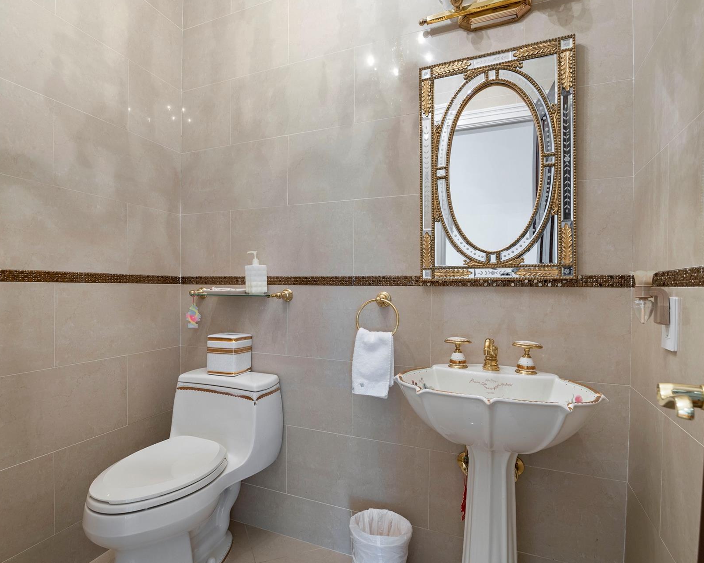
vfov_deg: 73.8
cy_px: 281
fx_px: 375
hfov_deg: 86.2
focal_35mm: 18
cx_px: 326
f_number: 8
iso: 500
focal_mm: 15
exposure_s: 1/3
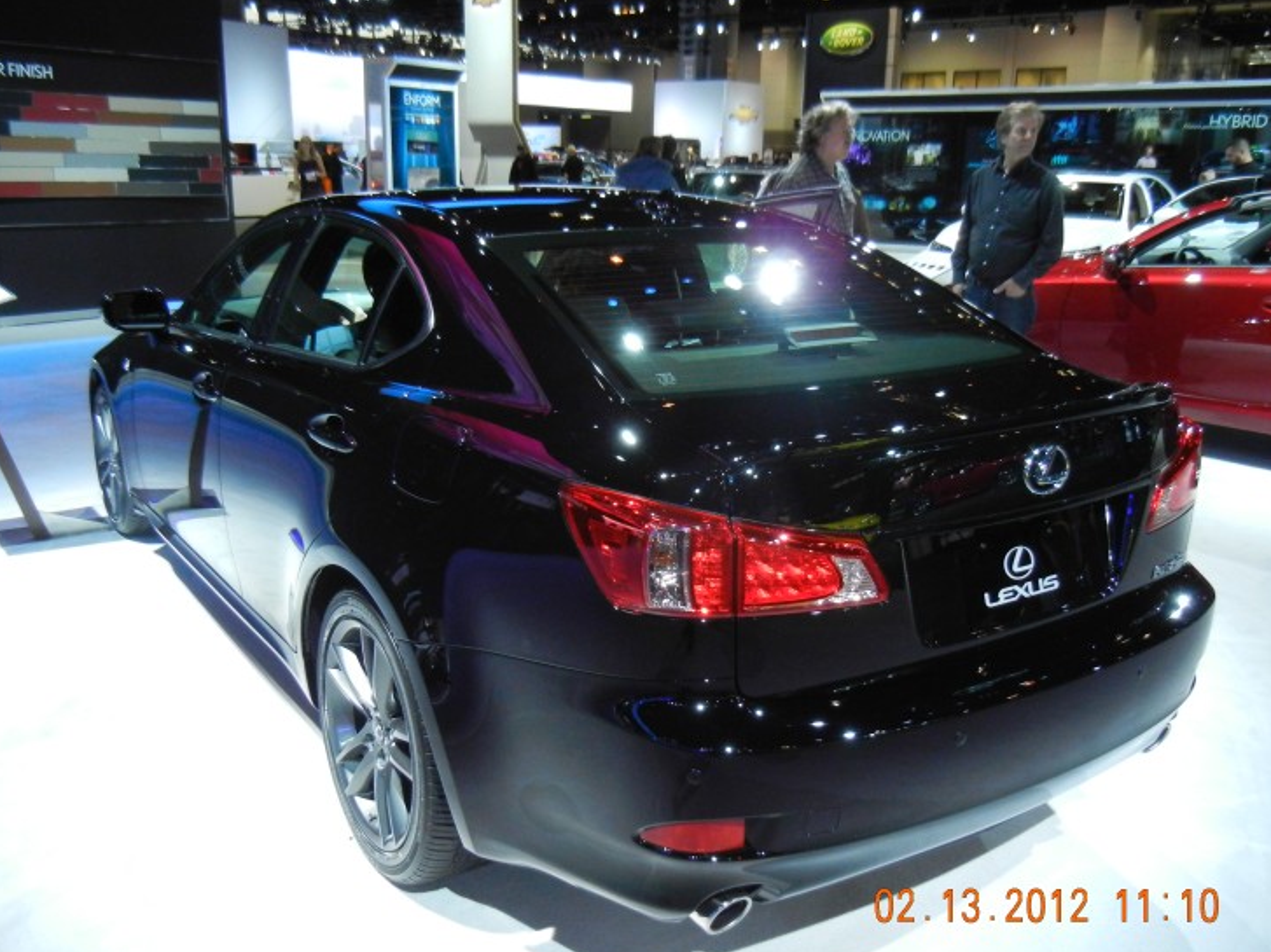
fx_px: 1211
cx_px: 605
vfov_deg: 42.9
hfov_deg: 55.3
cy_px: 491
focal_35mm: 33
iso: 640
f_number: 3.5
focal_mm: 5.4
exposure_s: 1/194
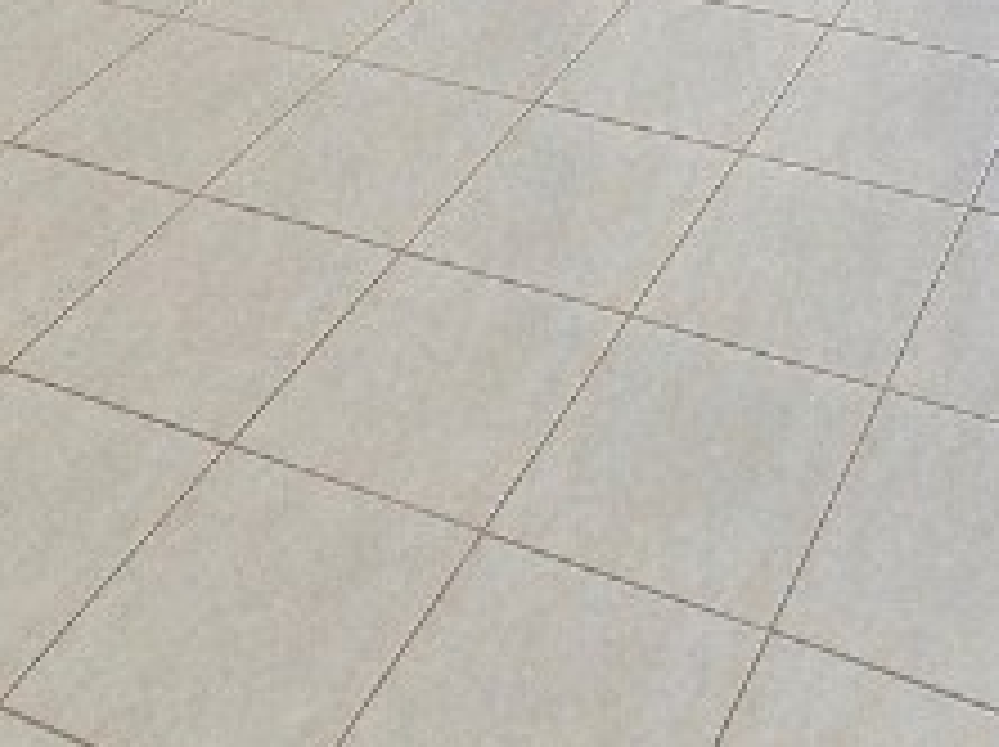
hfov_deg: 31.1
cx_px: 846
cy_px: -639
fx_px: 1730
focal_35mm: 60
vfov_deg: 18.4
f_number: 2.2
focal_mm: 1.7
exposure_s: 1/60.2
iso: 40
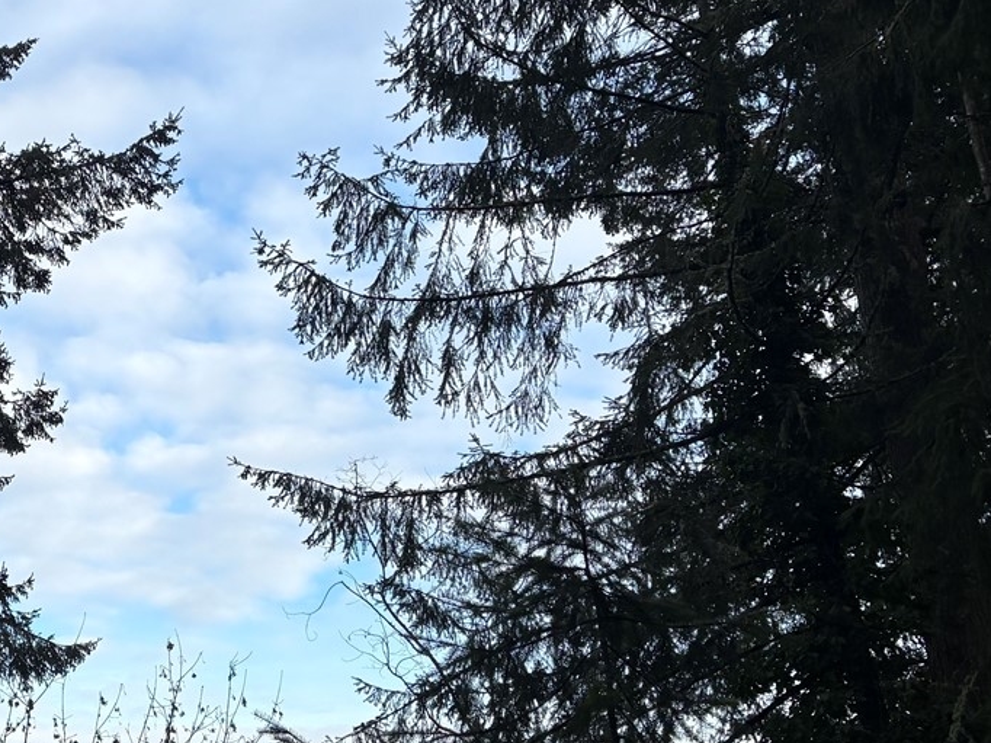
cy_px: 393
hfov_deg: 29.2
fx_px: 1746
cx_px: -41
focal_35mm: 61
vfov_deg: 24.0
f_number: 1.6
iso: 50
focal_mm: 5.96
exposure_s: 1/1217
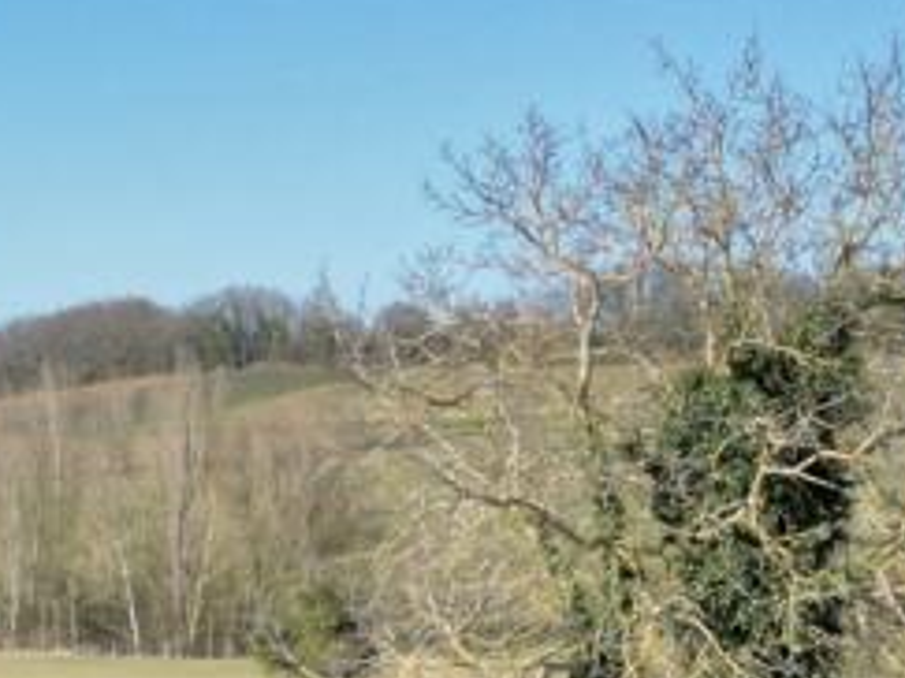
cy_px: 570
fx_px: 2639
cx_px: -350
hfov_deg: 17.9
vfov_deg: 14.5
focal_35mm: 101
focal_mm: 6.72
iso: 110
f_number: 1.7
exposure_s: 1/2000
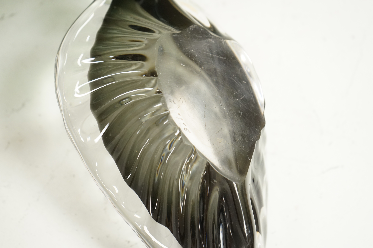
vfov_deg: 23.7
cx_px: 186
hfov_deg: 35.1
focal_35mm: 57
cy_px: 124
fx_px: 590
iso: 2500
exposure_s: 1/100
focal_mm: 57
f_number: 5
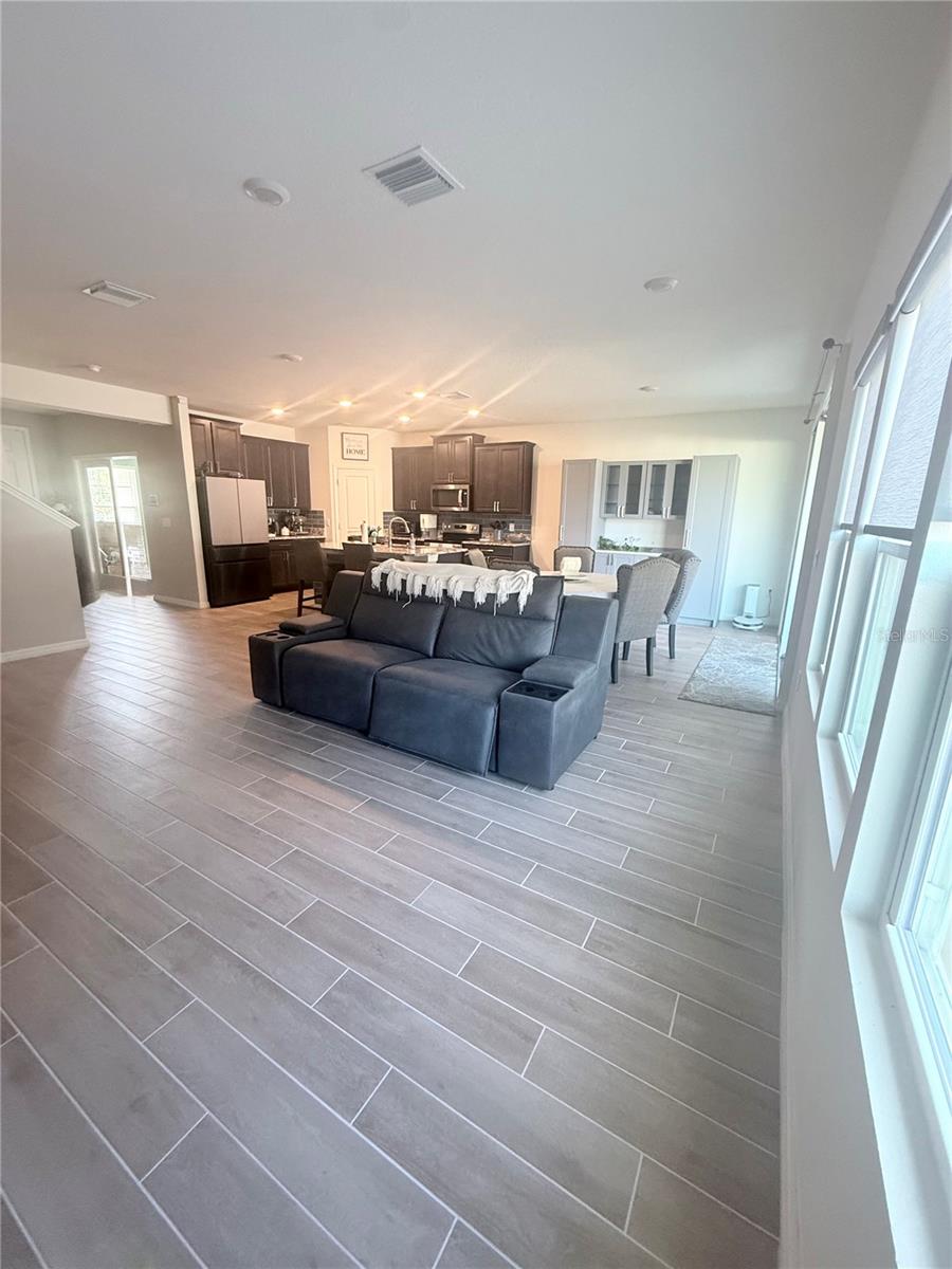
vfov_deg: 102.1
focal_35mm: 14
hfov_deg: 85.7
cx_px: 476
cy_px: 634
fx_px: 513
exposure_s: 1/60
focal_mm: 2.22
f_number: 2.2
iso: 400
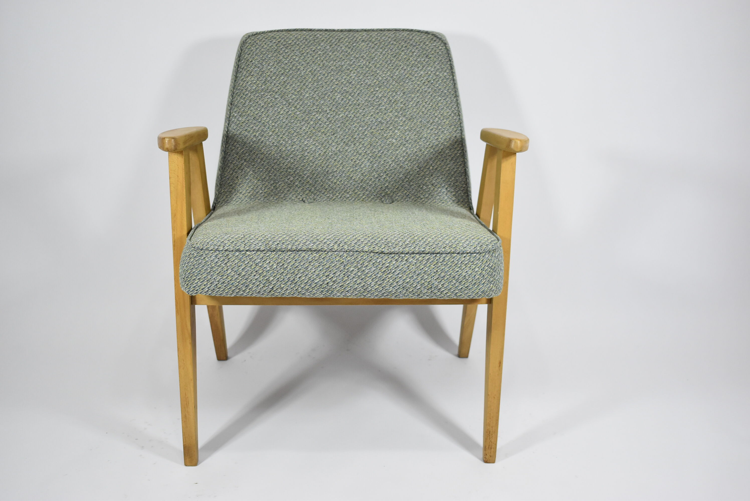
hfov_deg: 47.9
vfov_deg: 33.1
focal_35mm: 40
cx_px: 375
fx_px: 844
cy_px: 250
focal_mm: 27
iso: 1100
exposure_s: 1/125
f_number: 4
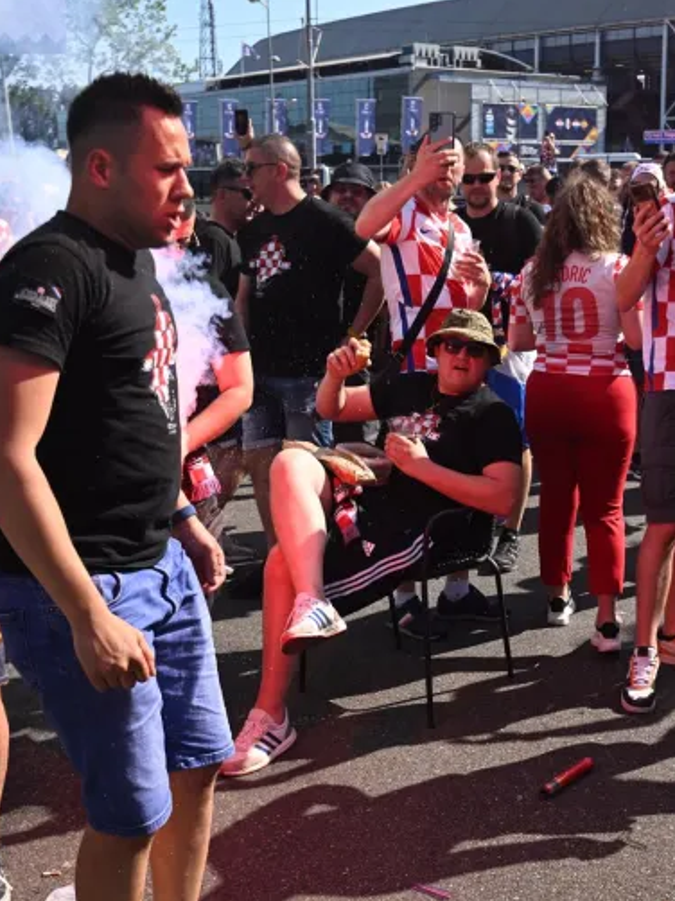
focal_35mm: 51
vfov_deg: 37.5
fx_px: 1327
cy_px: 451
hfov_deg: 28.4
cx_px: 418
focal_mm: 35
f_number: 5.6
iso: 500
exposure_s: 1/2500
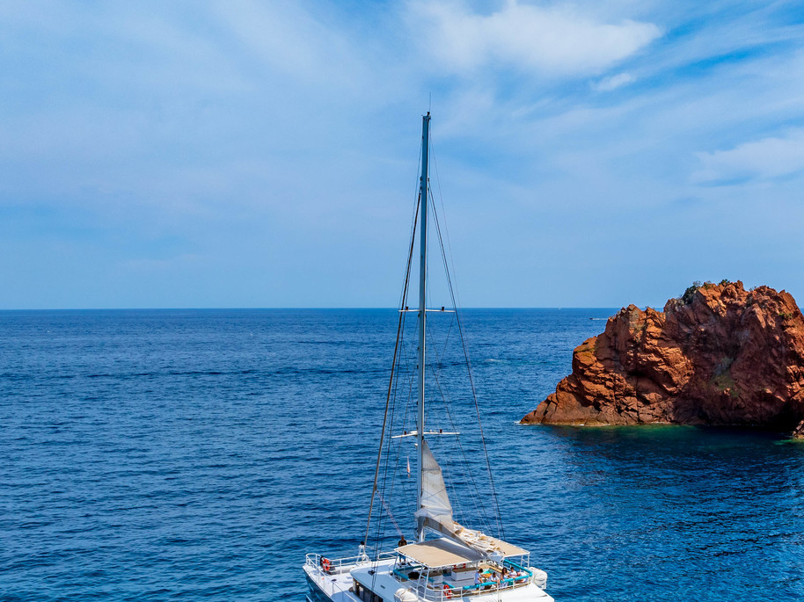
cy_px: 447
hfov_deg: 44.1
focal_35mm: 42
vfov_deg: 33.7
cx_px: 542
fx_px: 975
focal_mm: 12.3
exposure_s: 1/200
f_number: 11
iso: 100
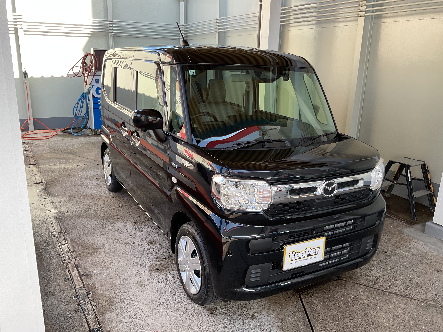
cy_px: 166
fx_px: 371
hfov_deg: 61.7
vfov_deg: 48.2
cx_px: 222
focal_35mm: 29
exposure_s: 1/120
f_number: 1.8
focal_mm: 3
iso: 20
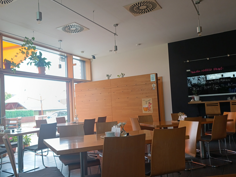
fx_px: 211
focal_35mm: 31
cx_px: 99
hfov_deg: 58.0
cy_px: 95
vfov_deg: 45.4
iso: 250
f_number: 1.7
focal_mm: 4.71
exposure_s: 1/33.3
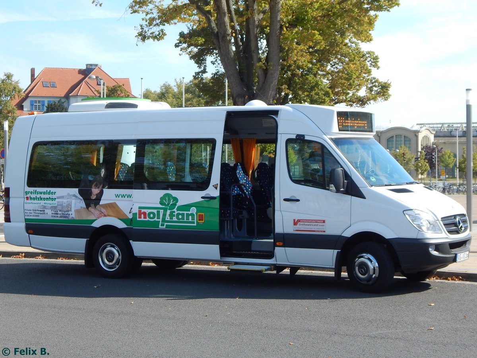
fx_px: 951
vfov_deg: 21.3
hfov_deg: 28.2
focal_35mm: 69
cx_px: 238
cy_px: 179
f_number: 4.1
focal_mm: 12.3
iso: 125
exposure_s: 1/800
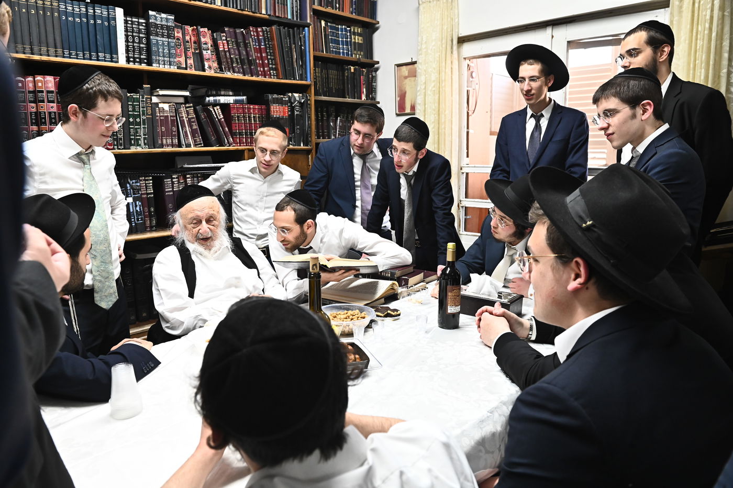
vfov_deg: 53.1
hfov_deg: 73.8
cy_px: 244
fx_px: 488
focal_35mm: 24
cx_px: 366
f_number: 5.6
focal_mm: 24
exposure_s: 1/200
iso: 2500
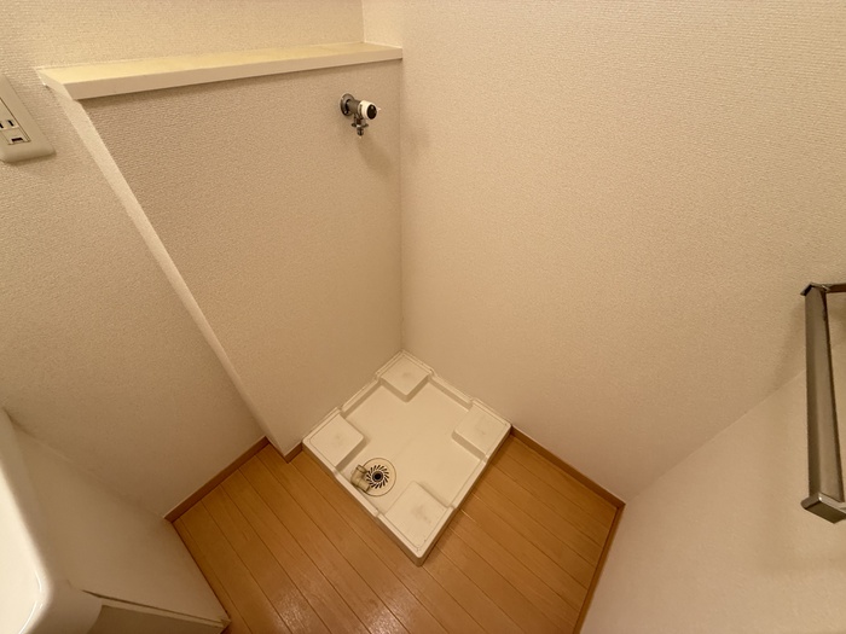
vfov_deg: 85.7
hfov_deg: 102.1
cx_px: 423
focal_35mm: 14
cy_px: 317
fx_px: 342
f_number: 2.2
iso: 200
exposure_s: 1/60
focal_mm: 2.22
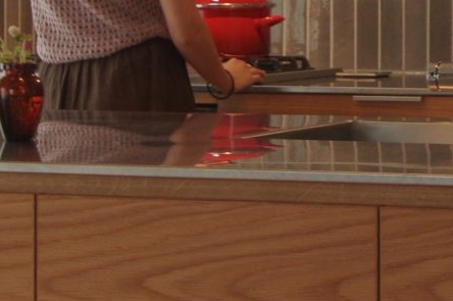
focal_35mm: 173
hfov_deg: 11.7
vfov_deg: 7.9
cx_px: 520
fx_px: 2174
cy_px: -35
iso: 400
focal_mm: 20
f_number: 9
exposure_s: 1/13
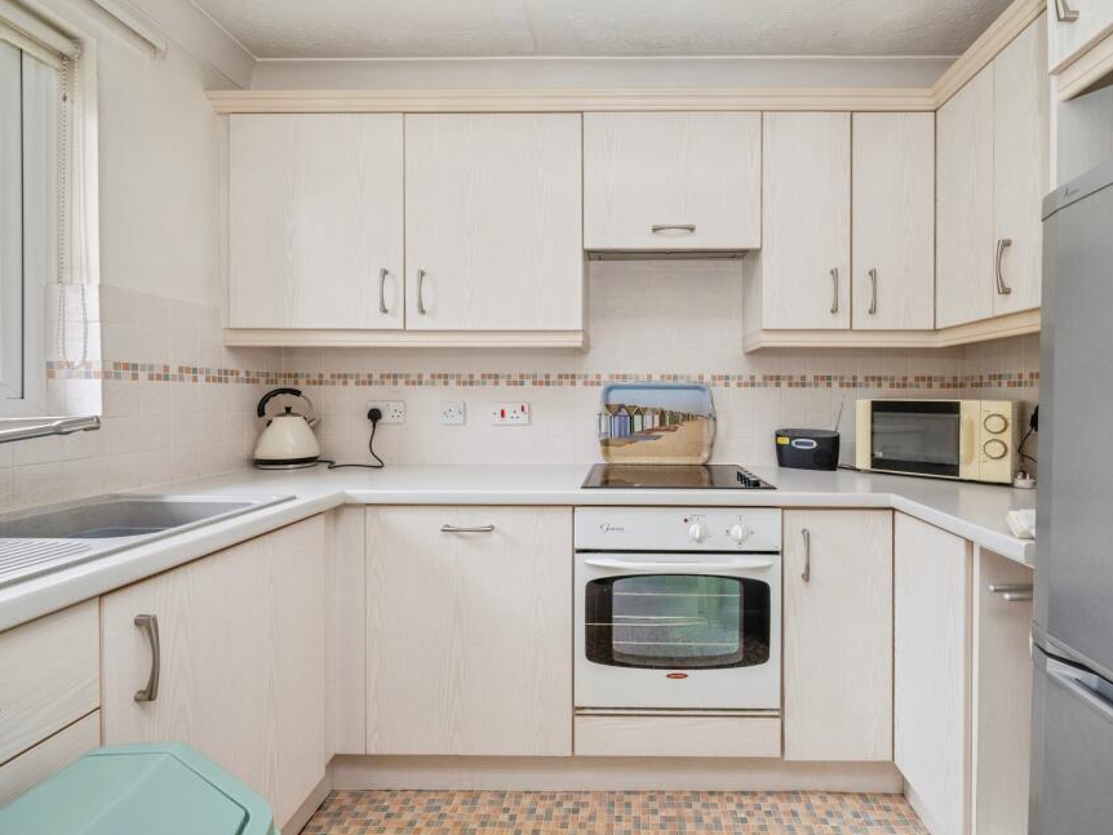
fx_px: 515
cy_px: 397
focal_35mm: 16
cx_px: 646
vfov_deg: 78.1
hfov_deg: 93.7
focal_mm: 14
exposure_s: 1/20
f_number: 8
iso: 400
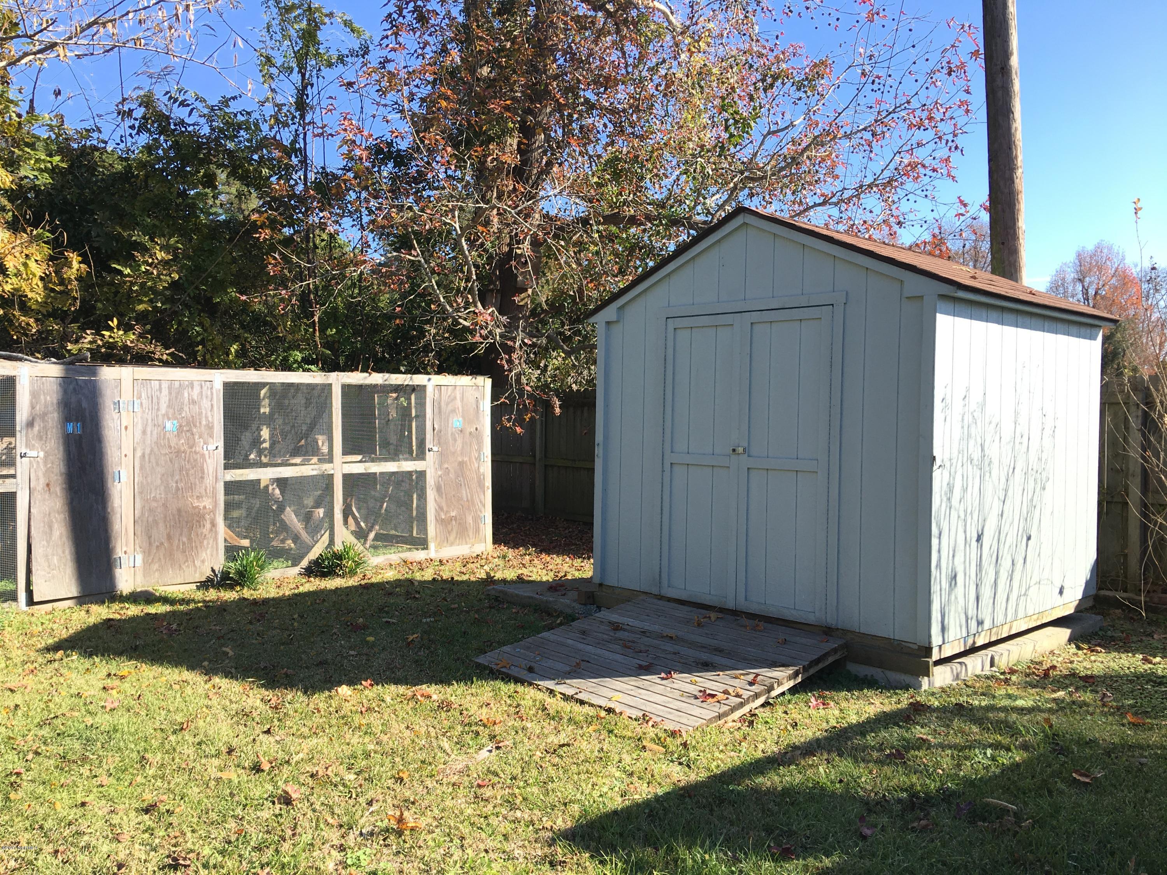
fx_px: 978
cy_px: 438
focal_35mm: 29
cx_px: 584
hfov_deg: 61.7
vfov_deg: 48.2
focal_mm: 4.15
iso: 25
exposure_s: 1/557
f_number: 2.2
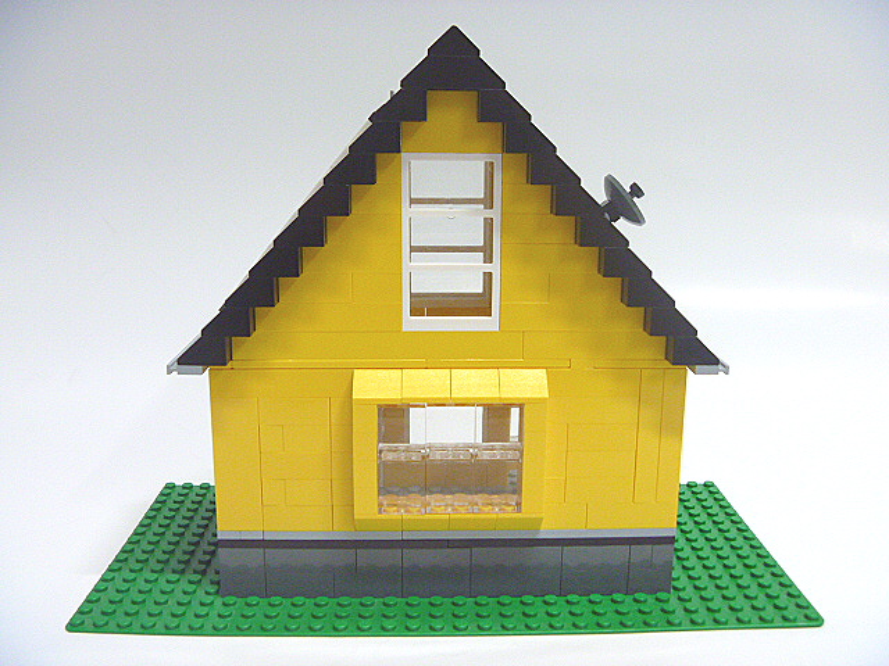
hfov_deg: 52.6
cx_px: 444
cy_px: 333
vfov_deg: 40.7
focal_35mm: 35
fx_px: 899
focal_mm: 6.3
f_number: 3.5
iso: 400
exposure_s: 1/15
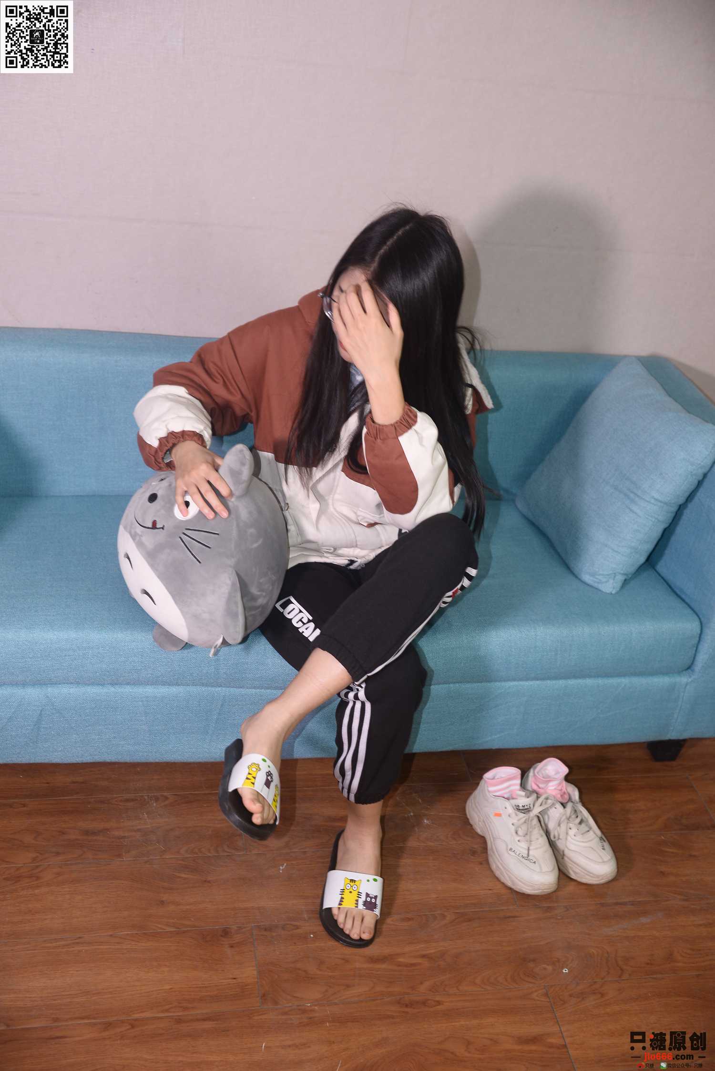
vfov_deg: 54.4
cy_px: 536
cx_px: 358
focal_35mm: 35
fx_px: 1042
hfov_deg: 37.9
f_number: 5.6
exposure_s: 1/100
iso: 500
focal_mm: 35
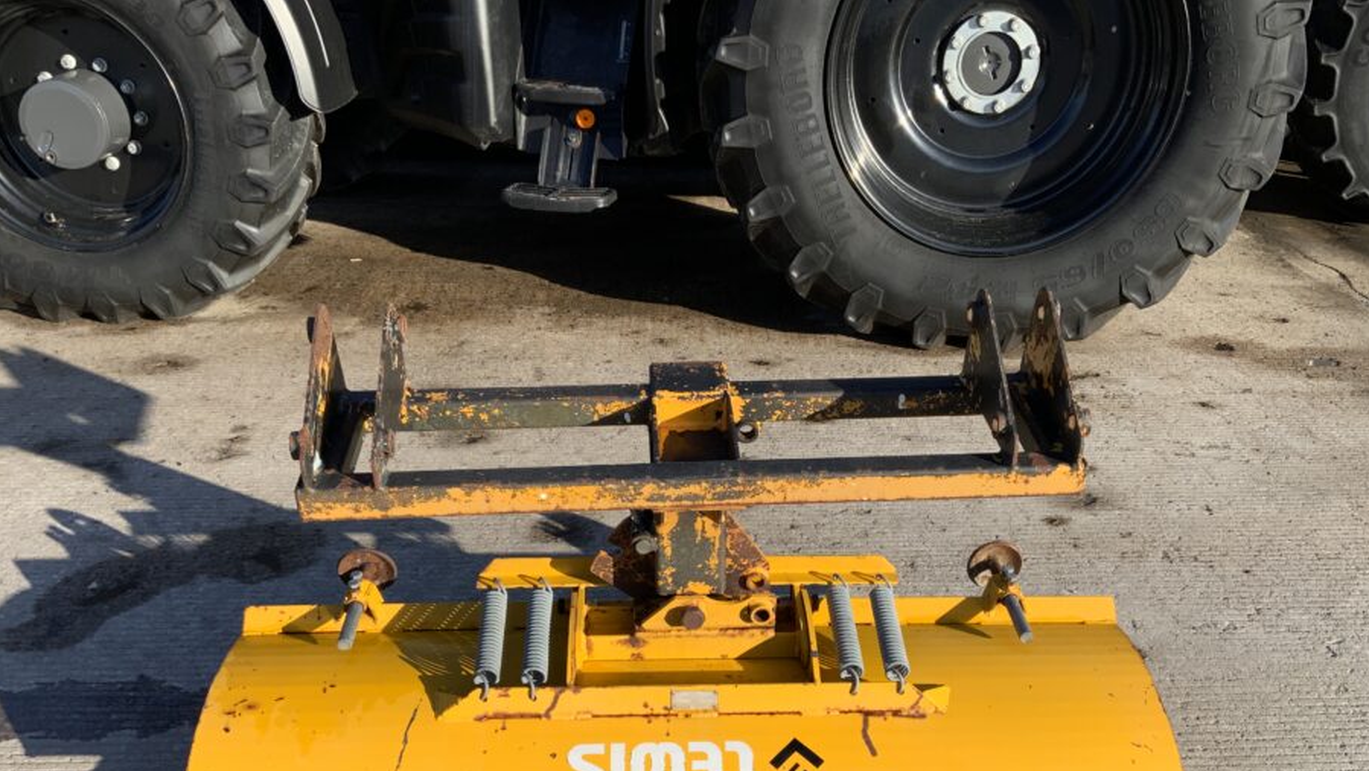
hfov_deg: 55.2
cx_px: 728
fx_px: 1307
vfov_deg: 32.4
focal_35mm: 36
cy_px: 559
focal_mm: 3
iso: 16
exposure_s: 1/1121
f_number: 1.8
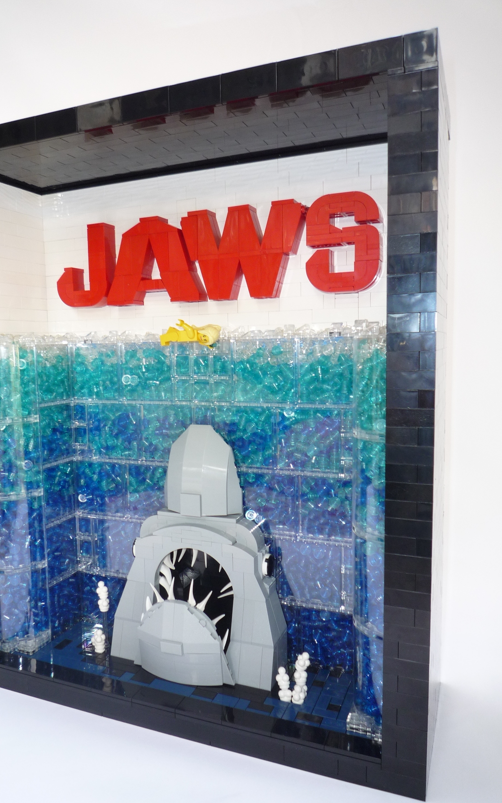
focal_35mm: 27
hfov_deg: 45.8
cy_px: 409
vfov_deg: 68.4
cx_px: 202
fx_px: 591
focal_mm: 4.4
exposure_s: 1/30
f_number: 4
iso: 100
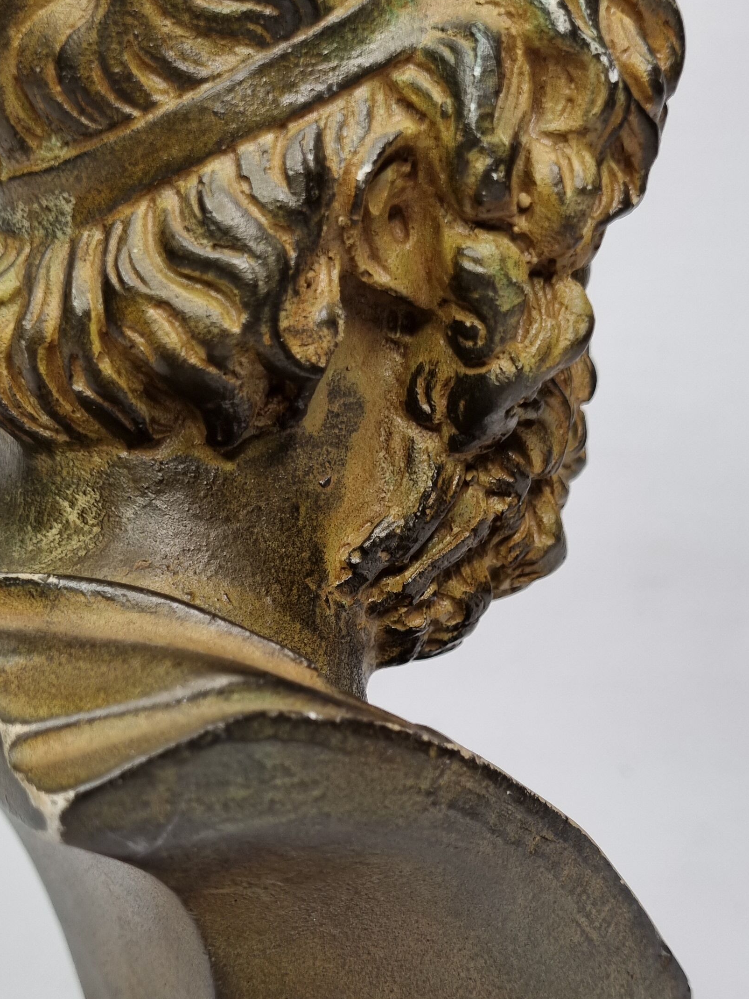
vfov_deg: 38.6
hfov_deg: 29.7
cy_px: 638
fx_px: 1413
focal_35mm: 49
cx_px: 353
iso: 64
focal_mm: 5.4
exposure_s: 1/100
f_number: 1.8
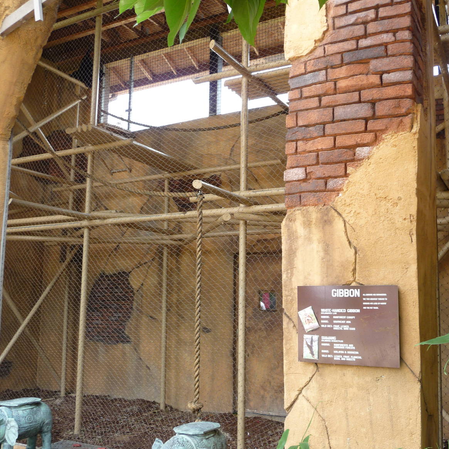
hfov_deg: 48.1
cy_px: 230
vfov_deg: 48.4
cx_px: 271
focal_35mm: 34
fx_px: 499
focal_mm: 4.7
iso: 100
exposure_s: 1/80
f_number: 3.3
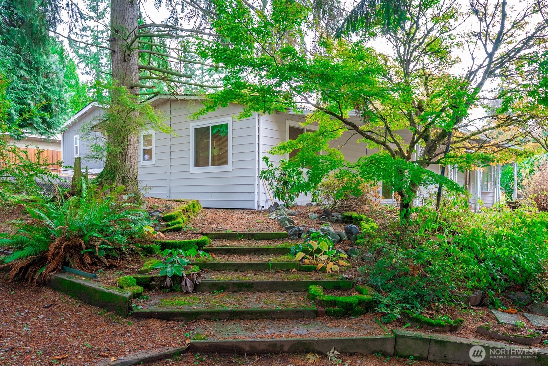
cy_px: 183
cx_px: 274
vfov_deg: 53.2
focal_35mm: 24
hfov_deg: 73.7
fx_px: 366
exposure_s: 1/30
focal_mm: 24
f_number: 7.1
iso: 320
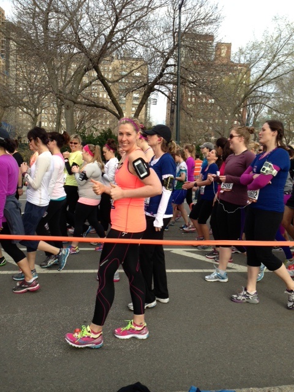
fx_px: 374
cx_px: 147
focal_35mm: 33
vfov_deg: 55.4
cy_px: 196
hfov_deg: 42.9
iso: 64
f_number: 2.4
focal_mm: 4.13
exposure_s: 1/384
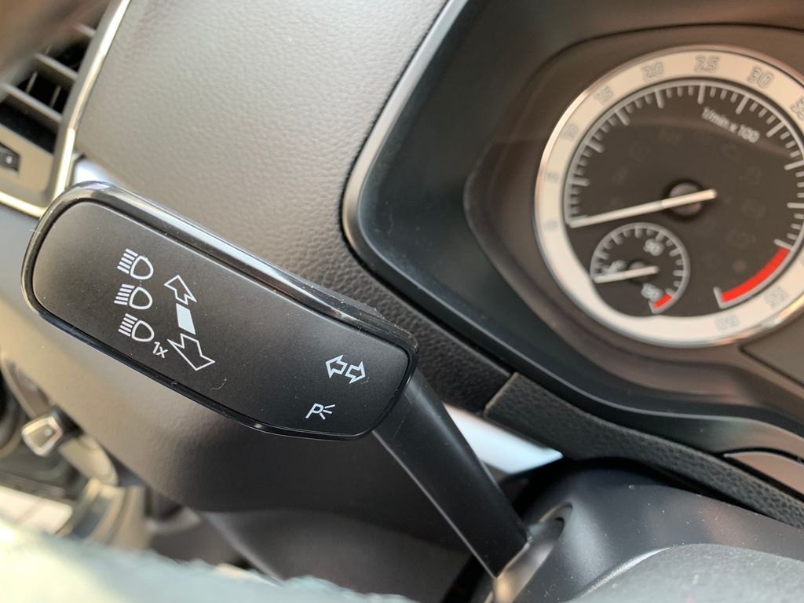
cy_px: 302
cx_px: 402
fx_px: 604
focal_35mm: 26
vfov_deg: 53.1
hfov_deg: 67.3
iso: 100
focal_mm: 4.25
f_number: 1.8
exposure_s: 1/100
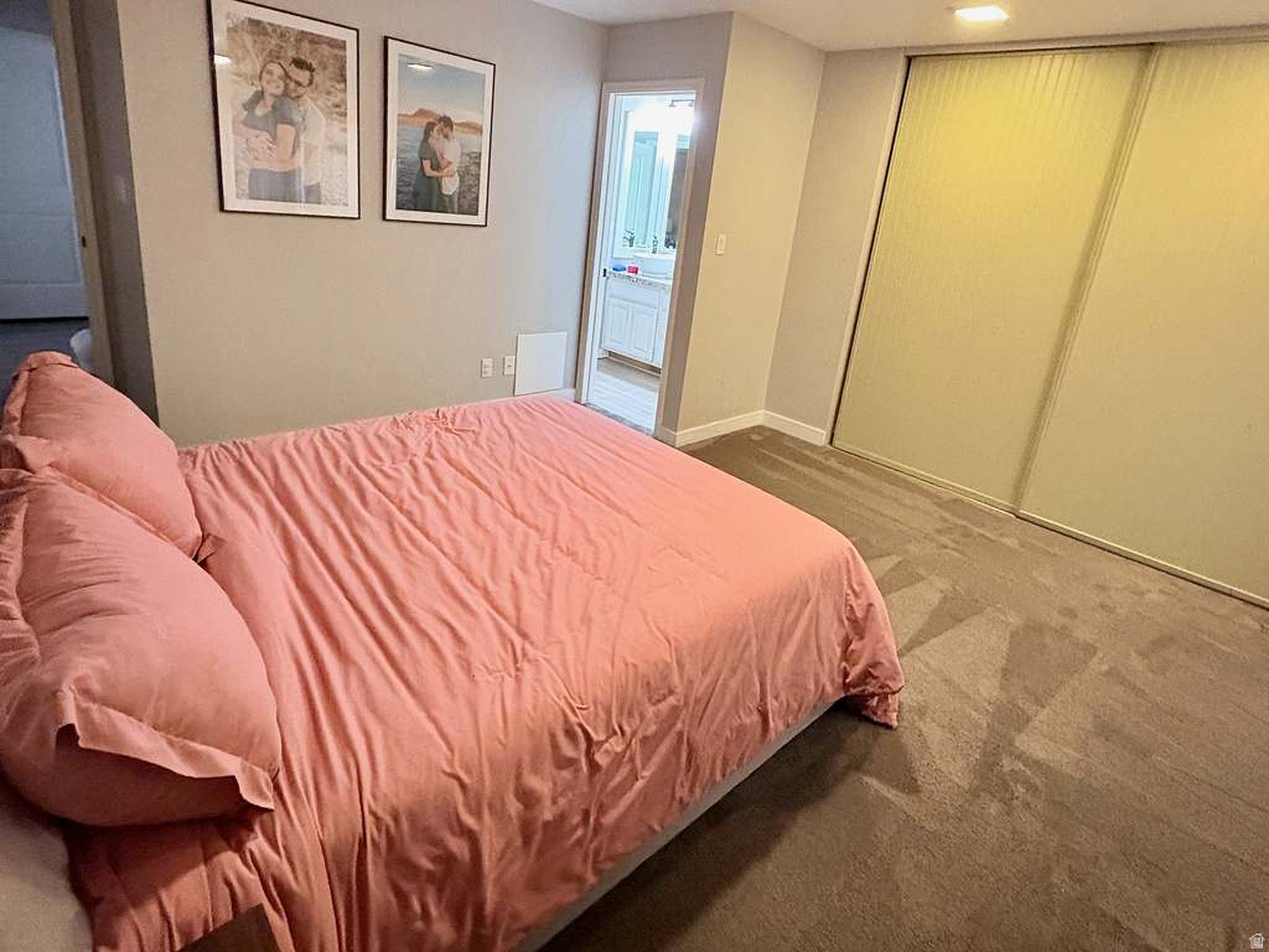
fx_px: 513
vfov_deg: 85.7
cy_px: 476
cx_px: 634
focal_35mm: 14
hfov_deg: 102.1
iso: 800
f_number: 2.2
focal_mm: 2.22
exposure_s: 1/60
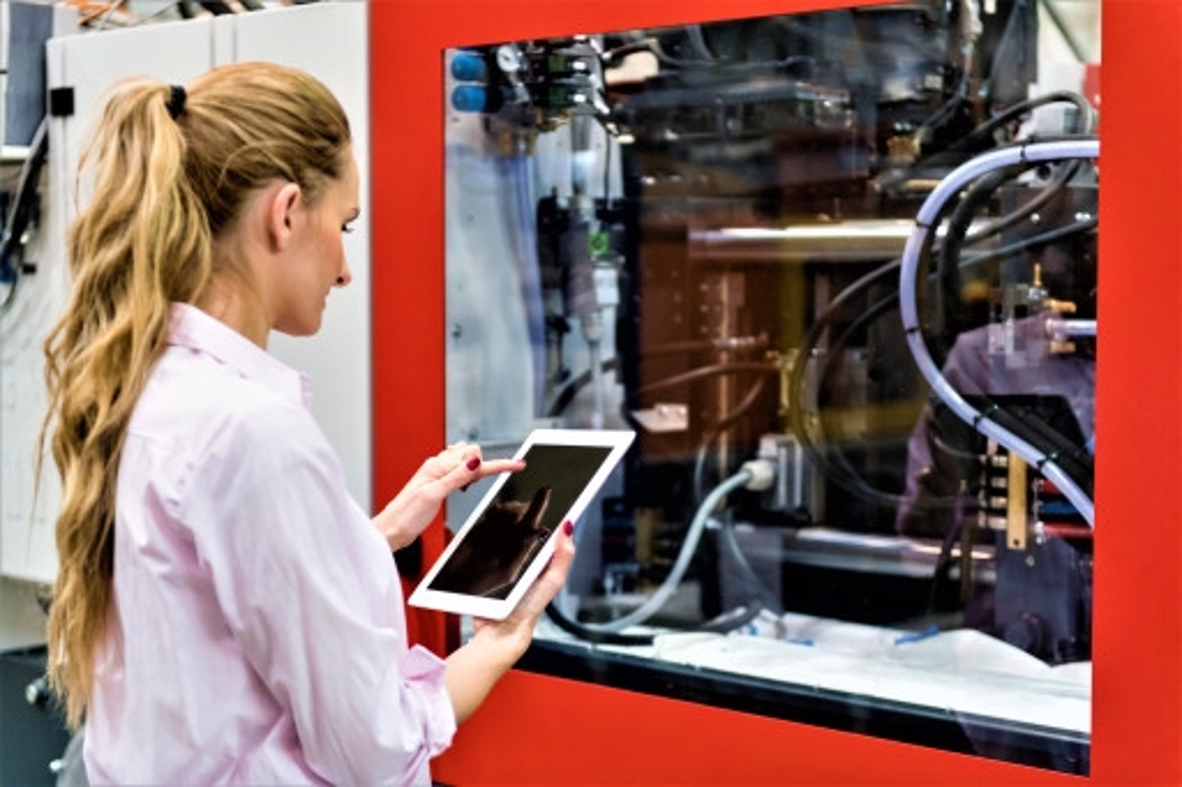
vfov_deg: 21.9
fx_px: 2035
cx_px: 591
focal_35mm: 62
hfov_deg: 32.4
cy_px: 394
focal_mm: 62
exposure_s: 1/200
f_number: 2.8
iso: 2000
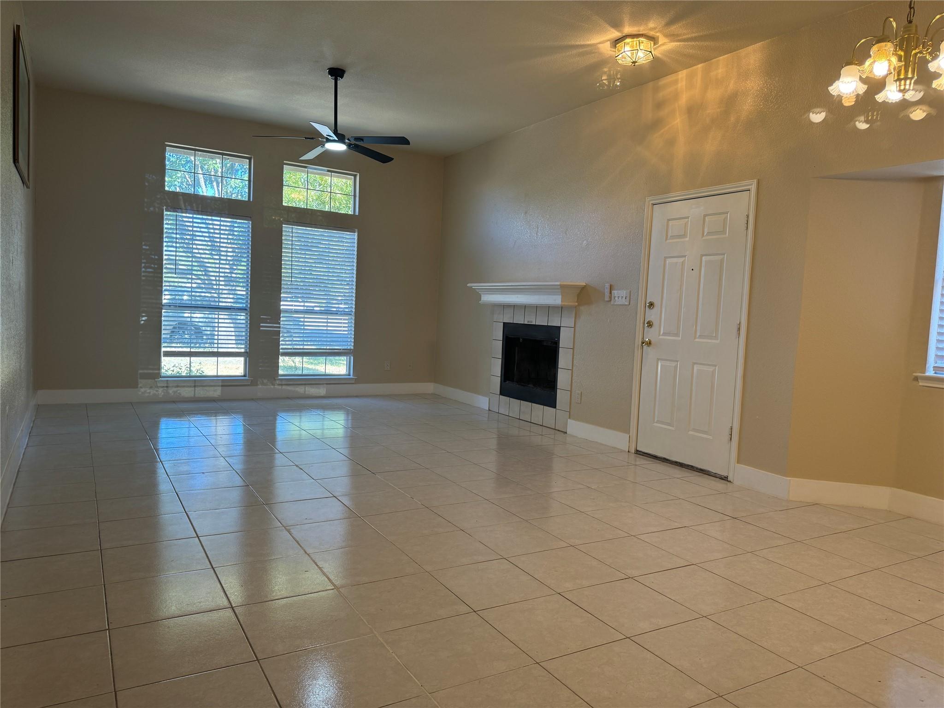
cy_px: 354
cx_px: 472
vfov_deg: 56.8
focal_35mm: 24
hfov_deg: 71.6
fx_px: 654
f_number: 1.78
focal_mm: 6.76
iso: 100
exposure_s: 1/137
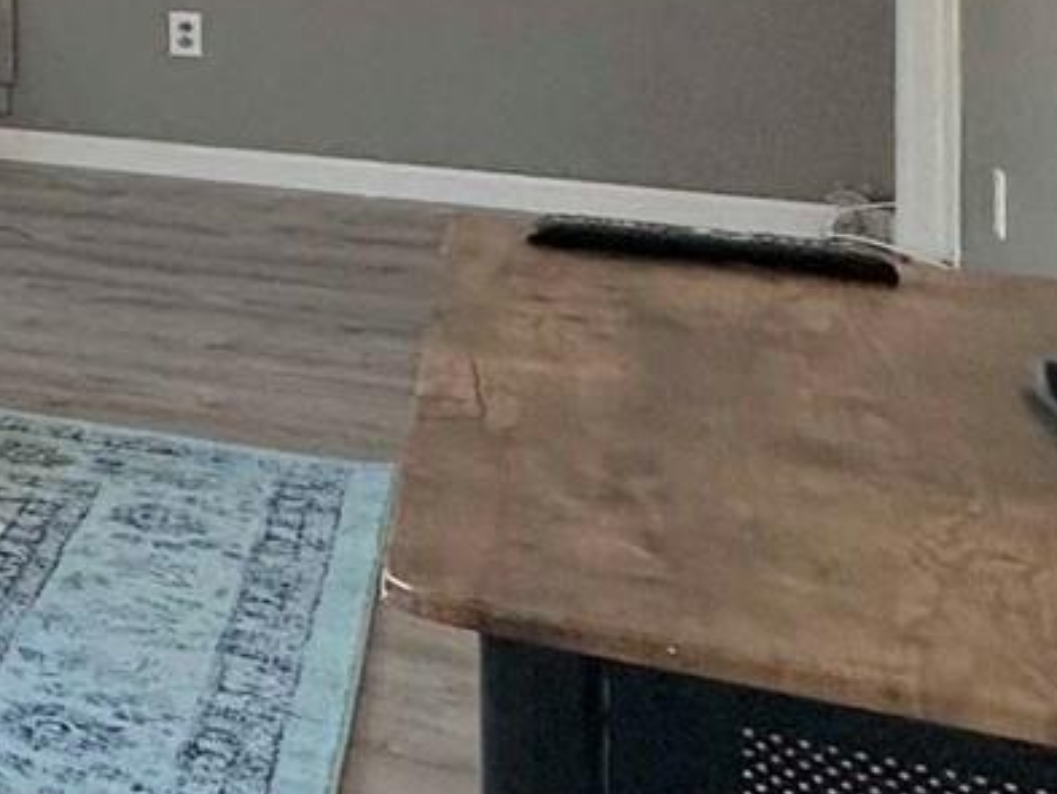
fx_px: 2230
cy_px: -250
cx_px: -1183
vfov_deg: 18.7
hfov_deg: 17.2
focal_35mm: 73
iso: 100
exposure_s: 1/99
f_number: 2.2
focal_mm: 2.22
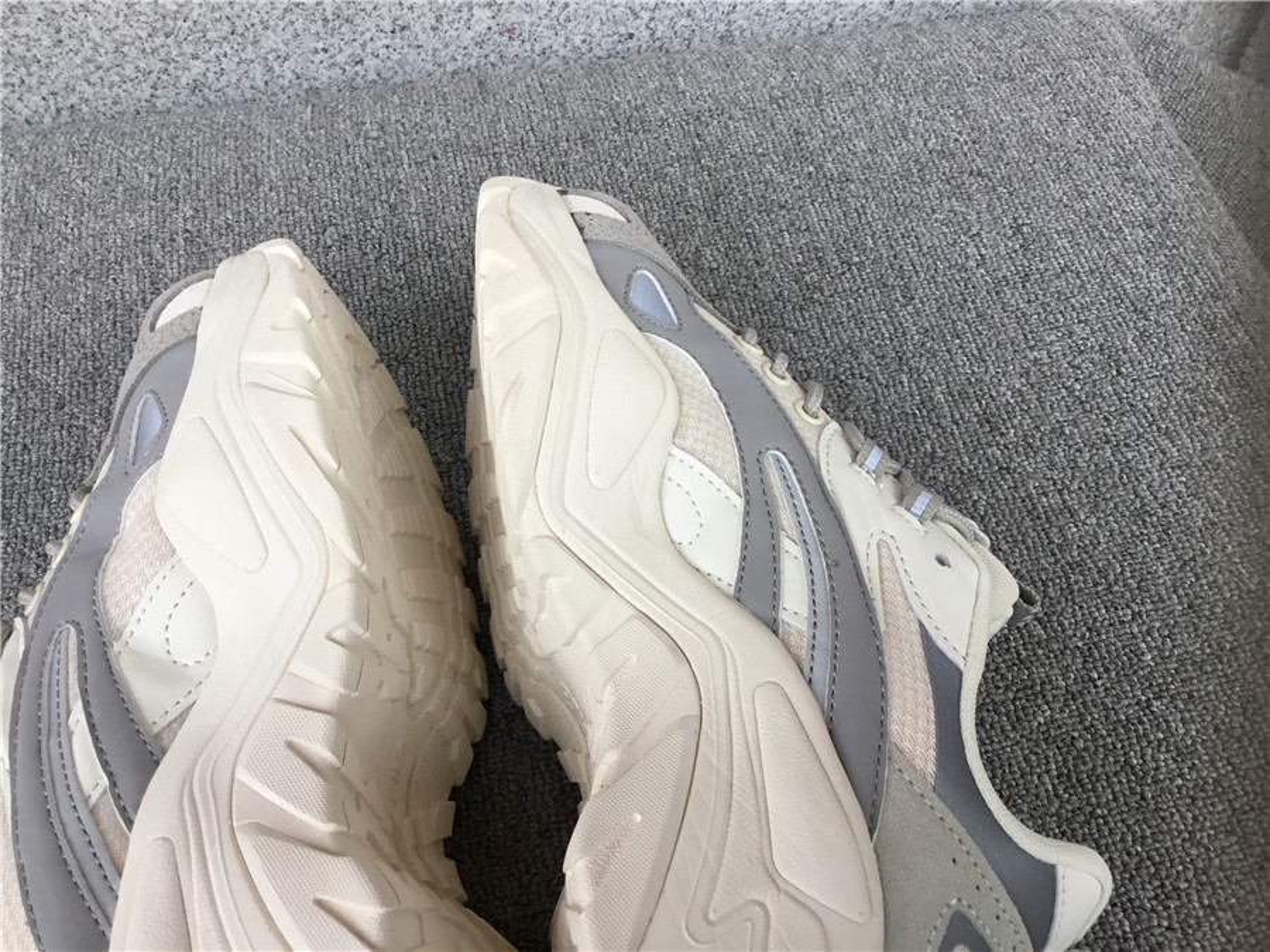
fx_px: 1137
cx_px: 635
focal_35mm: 31
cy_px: 476
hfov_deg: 58.4
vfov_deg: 45.4
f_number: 2.4
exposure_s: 1/167
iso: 25
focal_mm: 3.3
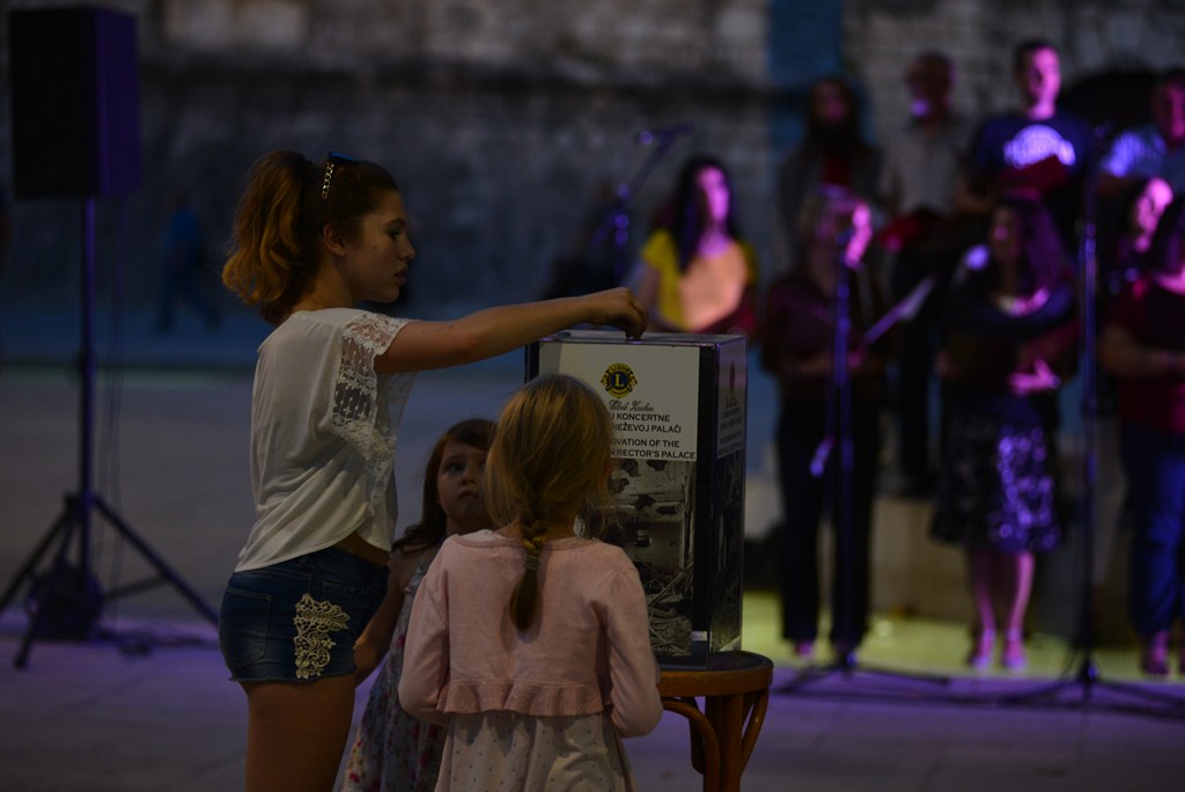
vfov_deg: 13.1
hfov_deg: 19.4
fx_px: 3458
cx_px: 592
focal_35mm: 105
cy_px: 396
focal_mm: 105
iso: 800
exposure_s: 1/50
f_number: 2.8
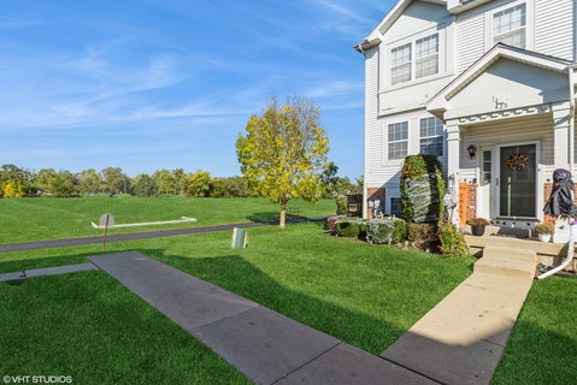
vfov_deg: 70.5
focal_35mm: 17
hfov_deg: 93.2
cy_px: 192
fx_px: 273
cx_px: 288
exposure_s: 1/320
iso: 200
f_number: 11
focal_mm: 17
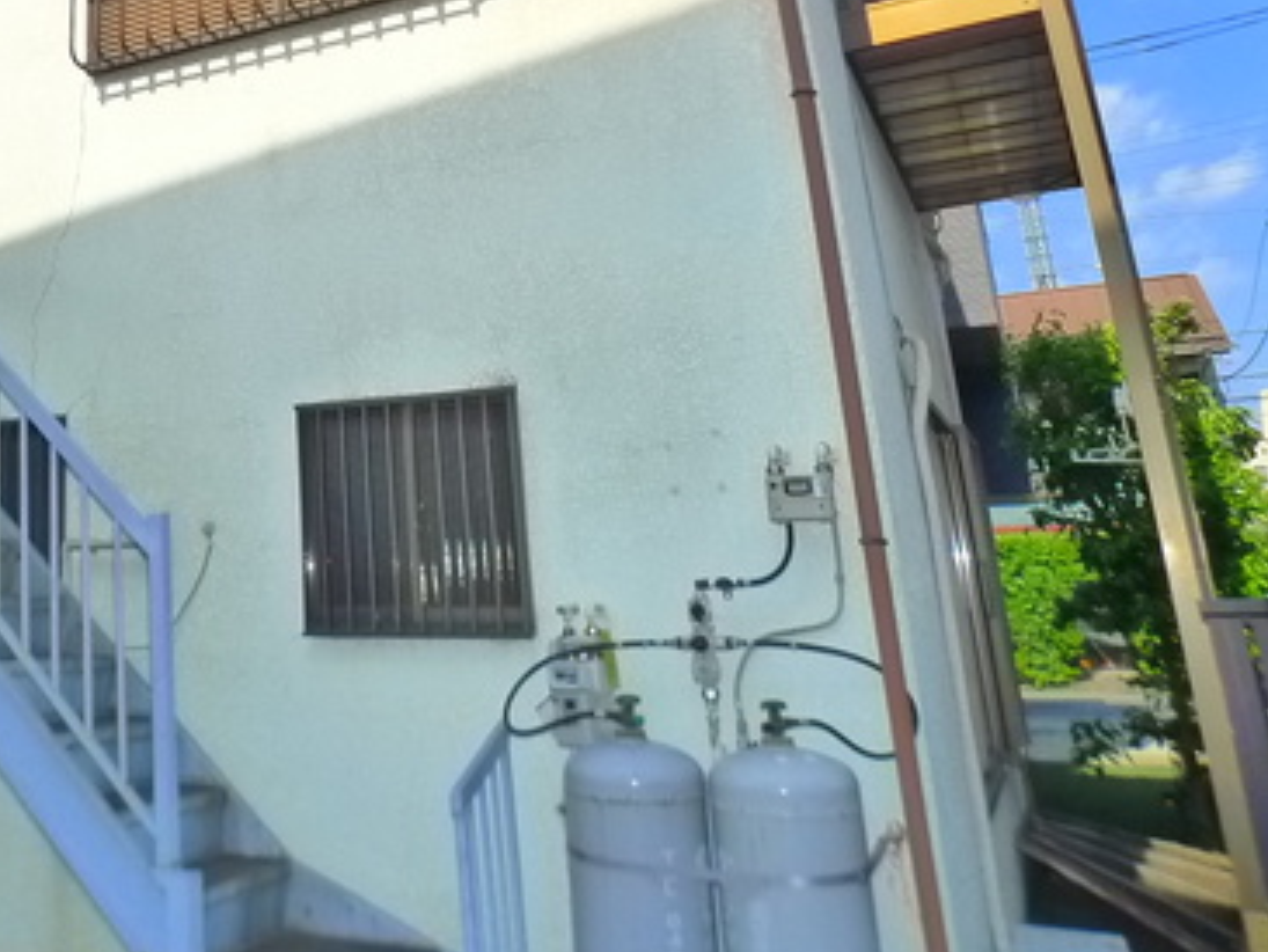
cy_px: 196
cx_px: 59
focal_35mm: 46
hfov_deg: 37.7
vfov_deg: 30.8
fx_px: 1686
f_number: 4
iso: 400
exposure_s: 1/800
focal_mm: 5.1
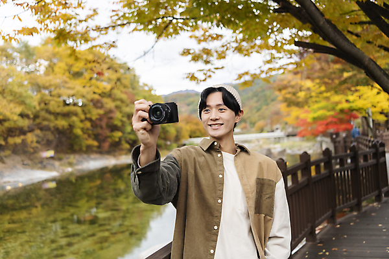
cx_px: 194
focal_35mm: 38
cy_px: 130
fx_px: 411
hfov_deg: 50.7
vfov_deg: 35.1
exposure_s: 1/400
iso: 400
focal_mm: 38
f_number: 2.8
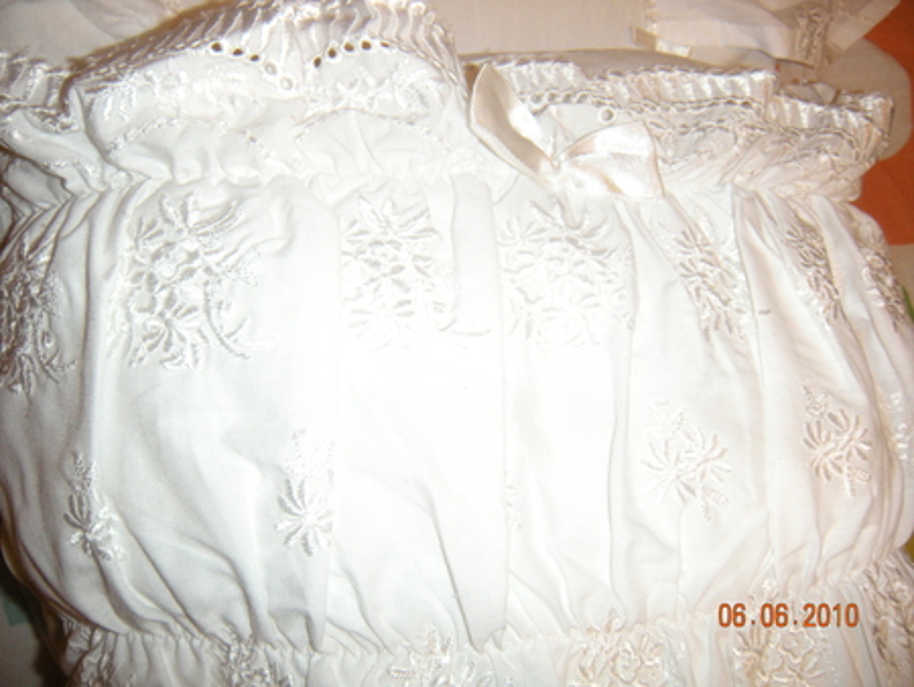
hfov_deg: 52.6
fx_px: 925
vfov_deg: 40.7
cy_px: 344
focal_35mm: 35
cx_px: 457
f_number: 3.8
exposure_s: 1/30
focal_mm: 5.9
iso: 200
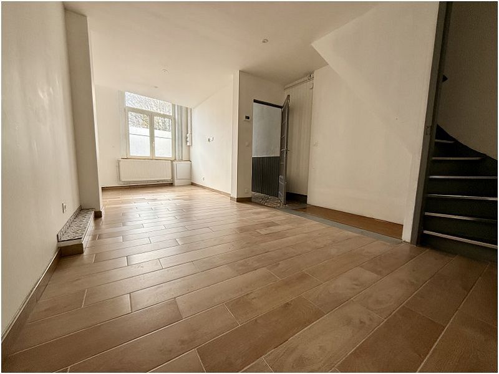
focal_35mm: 14
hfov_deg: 102.1
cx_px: 250
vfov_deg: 85.7
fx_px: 202
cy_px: 187
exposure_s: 1/99
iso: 160
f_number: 2.2
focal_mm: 2.22
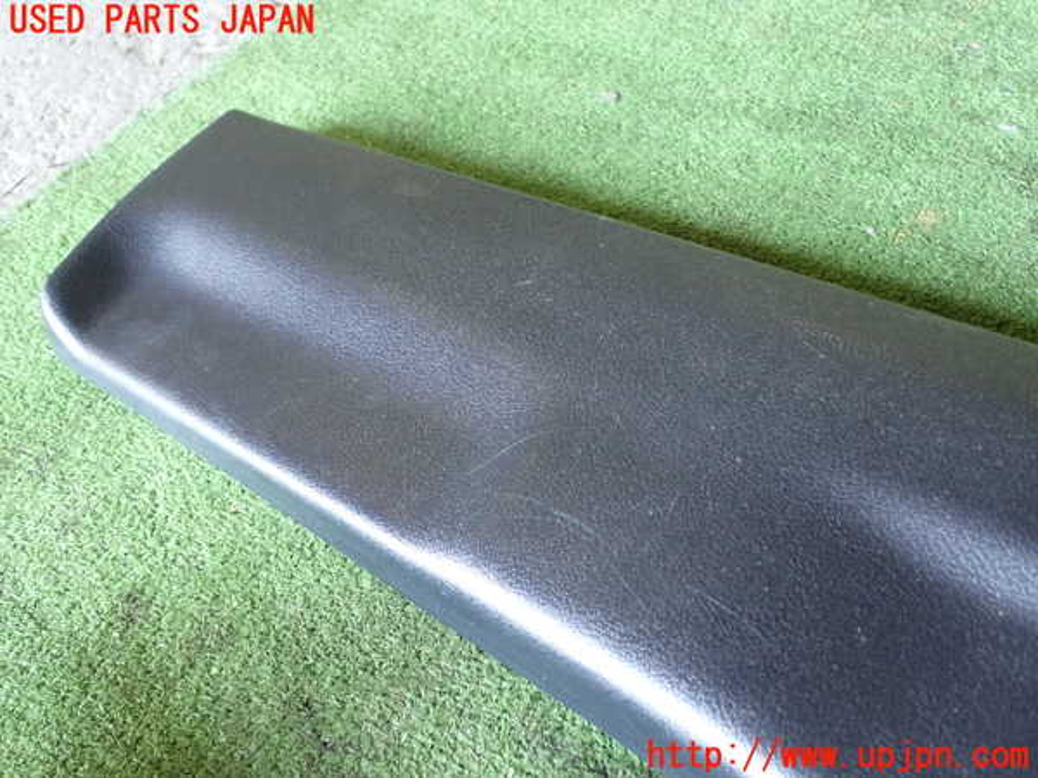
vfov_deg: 39.7
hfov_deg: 51.4
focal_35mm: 36
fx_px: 1080
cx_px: 519
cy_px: 389
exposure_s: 1/40
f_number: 2.5
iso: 250
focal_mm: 6.37
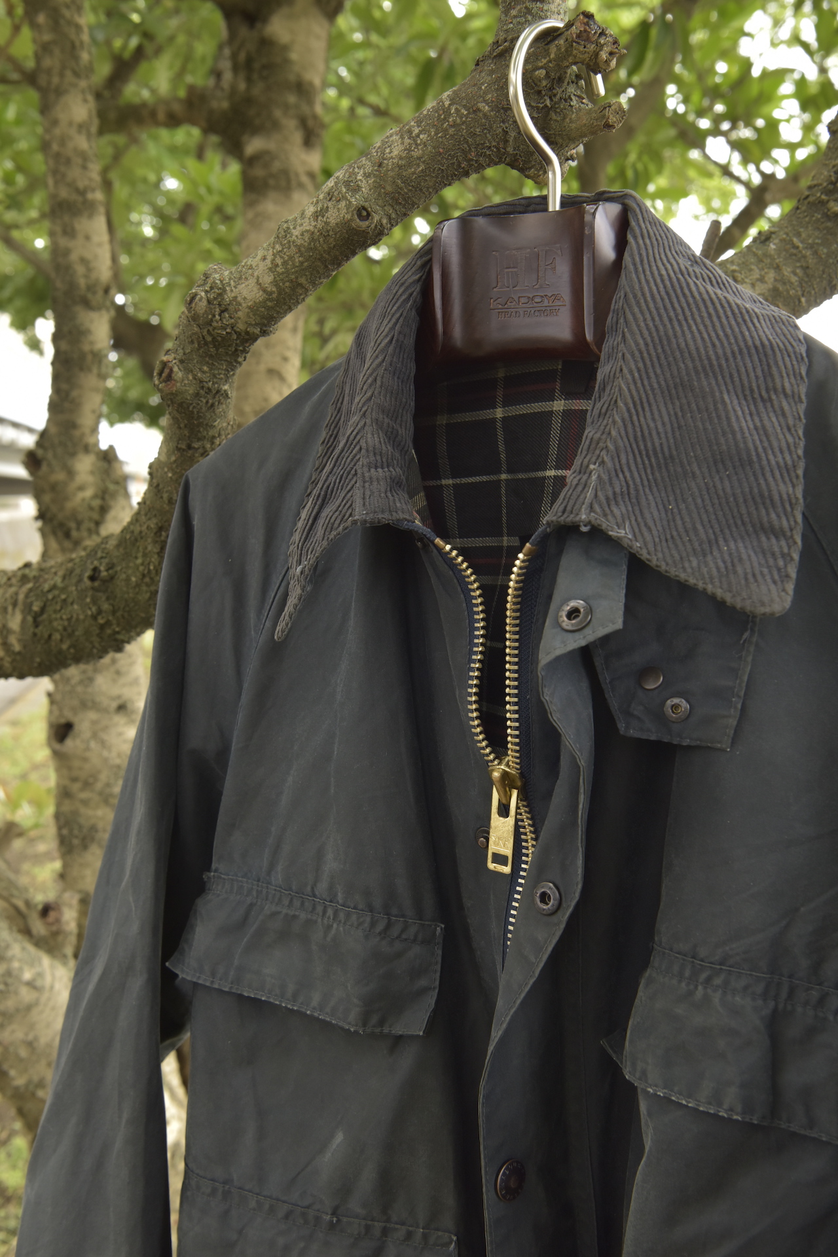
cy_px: 628
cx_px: 419
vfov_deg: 48.5
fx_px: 1397
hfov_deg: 33.4
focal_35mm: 40
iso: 640
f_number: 10
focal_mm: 40
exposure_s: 1/80
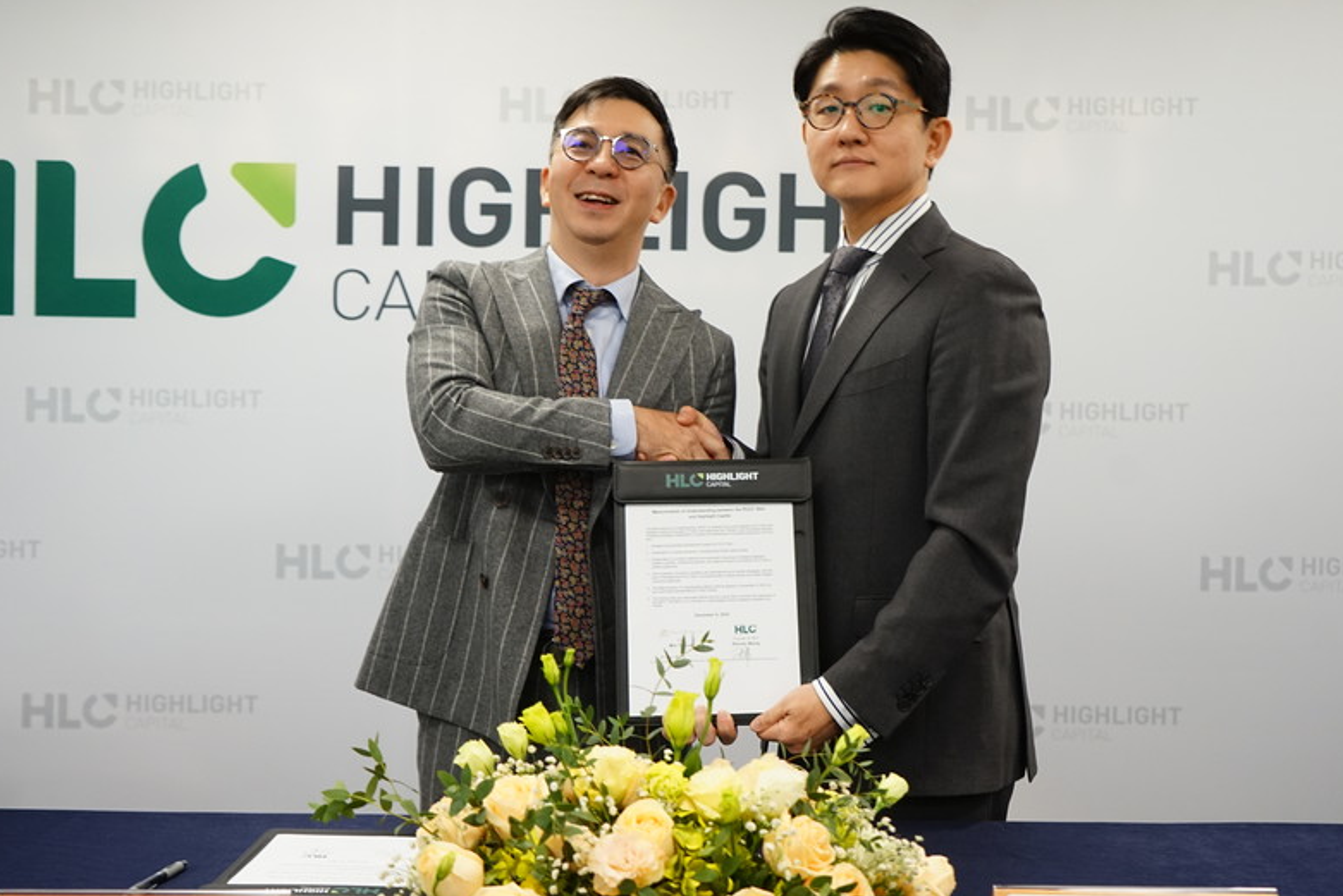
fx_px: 1604
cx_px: 650
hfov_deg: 45.4
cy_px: 475
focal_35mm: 43
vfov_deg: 31.2
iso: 1250
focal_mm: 35
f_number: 4.5
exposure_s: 1/60
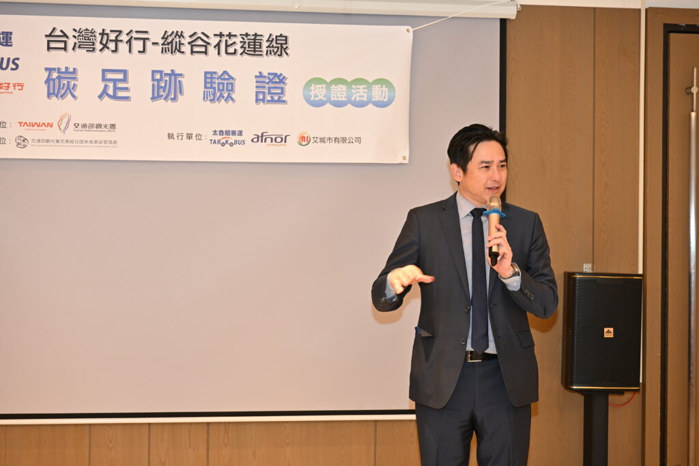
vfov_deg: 17.5
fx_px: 1515
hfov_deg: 26.0
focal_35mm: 78
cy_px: 233
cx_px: 350
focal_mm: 52
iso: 560
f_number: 4.5
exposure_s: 1/30
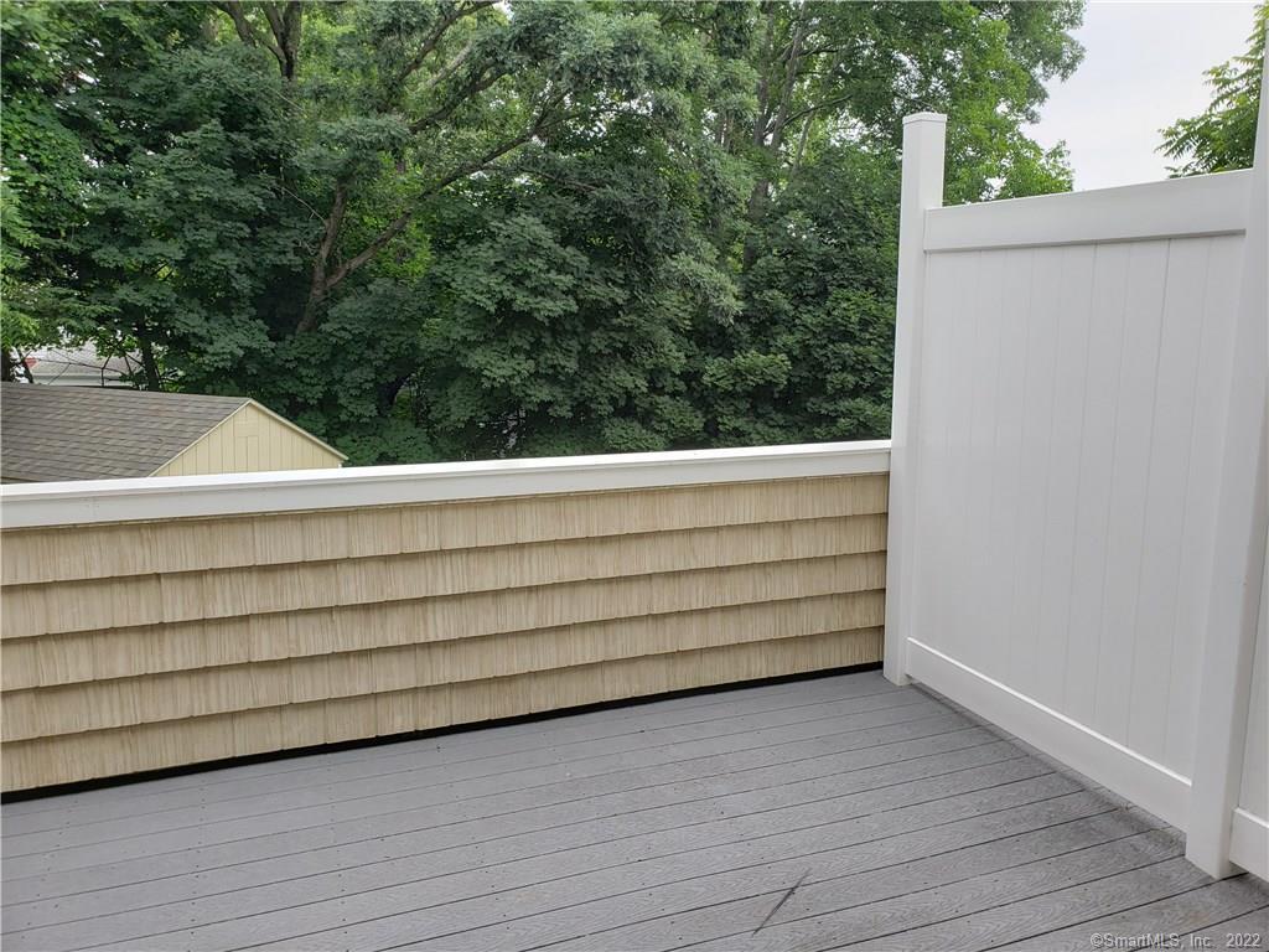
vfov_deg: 53.1
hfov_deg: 67.3
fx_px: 953
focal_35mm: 26
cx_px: 634
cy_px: 476
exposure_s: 1/258
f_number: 2.4
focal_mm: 4.3
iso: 50
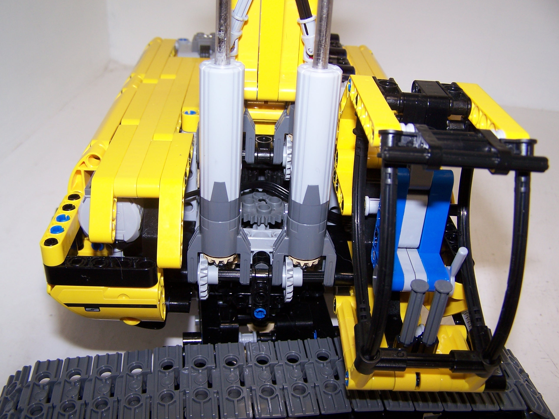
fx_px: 614
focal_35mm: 38
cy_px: 210
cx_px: 280
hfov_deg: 49.0
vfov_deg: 37.7
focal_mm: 6.3
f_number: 2.8
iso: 80
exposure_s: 1/60
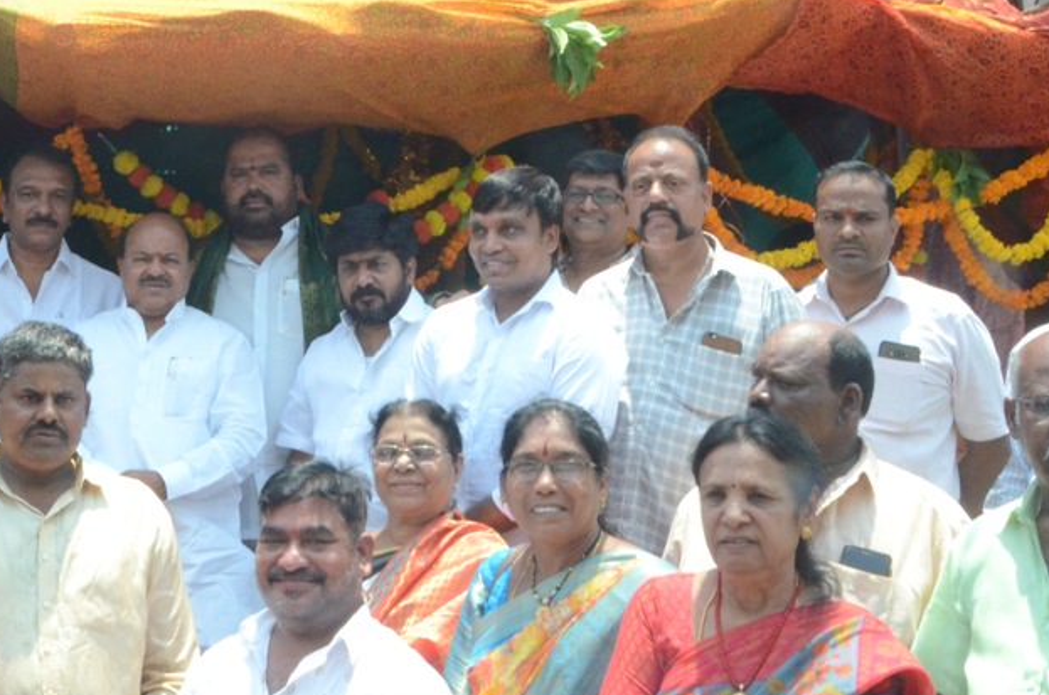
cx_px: 286
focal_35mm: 52
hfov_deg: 37.5
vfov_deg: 25.3
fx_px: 1512
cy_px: 97
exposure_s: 1/200
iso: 2500
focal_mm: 18
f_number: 20
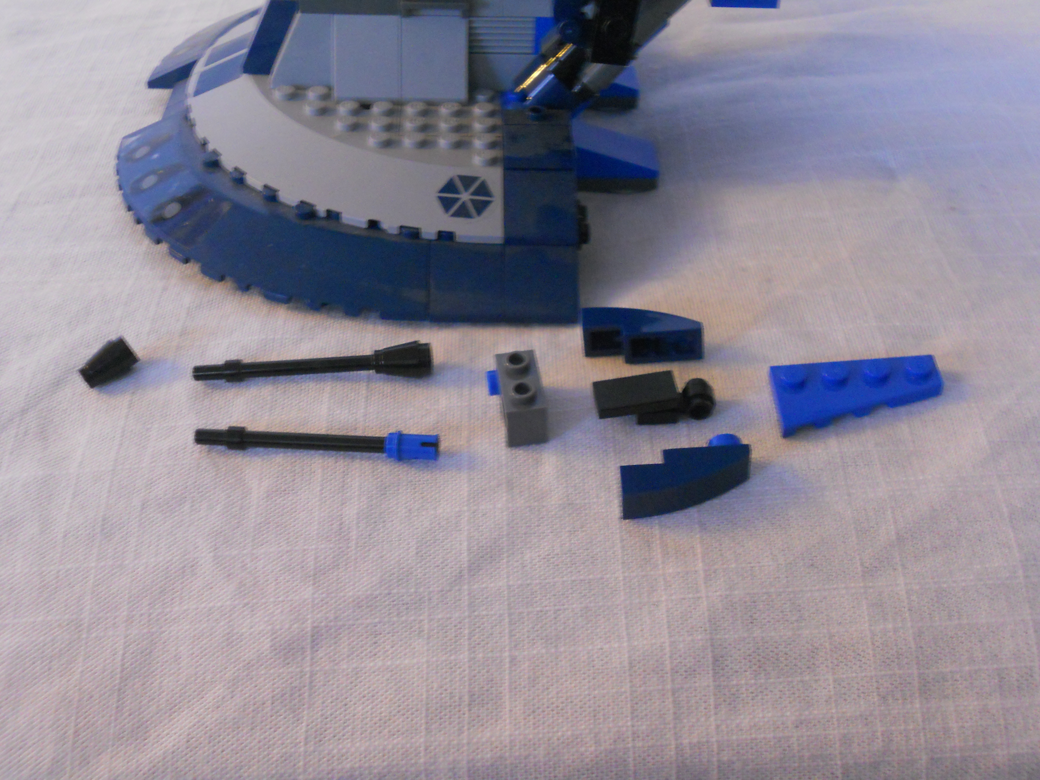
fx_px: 1382
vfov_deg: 31.5
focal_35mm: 46
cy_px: 390
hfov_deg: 41.2
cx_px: 520
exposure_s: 1/2
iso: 400
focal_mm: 8.2
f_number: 4.3
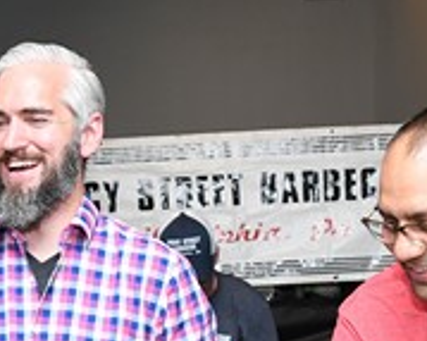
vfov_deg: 14.5
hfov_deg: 18.4
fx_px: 1314
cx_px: 174
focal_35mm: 104
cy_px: 349
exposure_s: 1/125
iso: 800
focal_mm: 24
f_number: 4
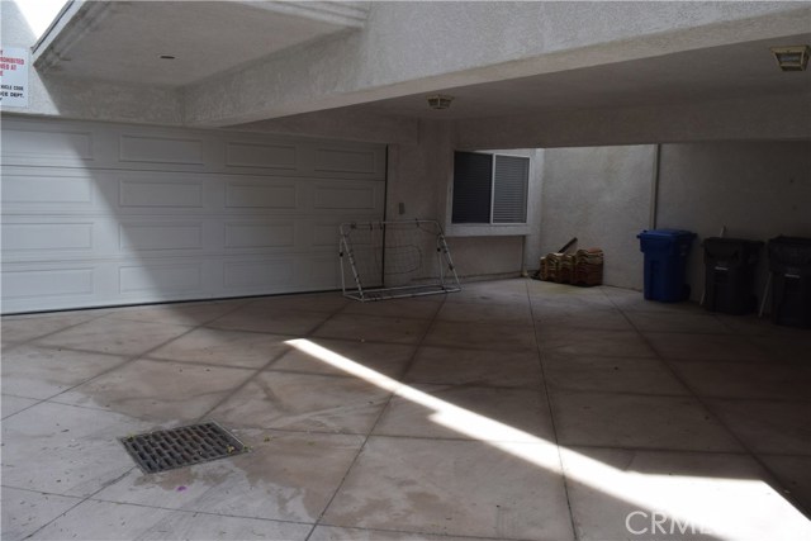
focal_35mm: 27
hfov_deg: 67.4
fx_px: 608
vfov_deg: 48.0
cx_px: 406
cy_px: 270
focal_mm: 18
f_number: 8
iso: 400
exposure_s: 1/250
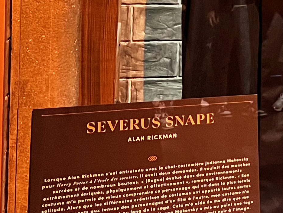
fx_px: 916
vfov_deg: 12.8
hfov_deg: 14.4
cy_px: -56
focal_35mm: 112
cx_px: 577
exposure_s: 1/45
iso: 500
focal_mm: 5.7
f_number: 1.5
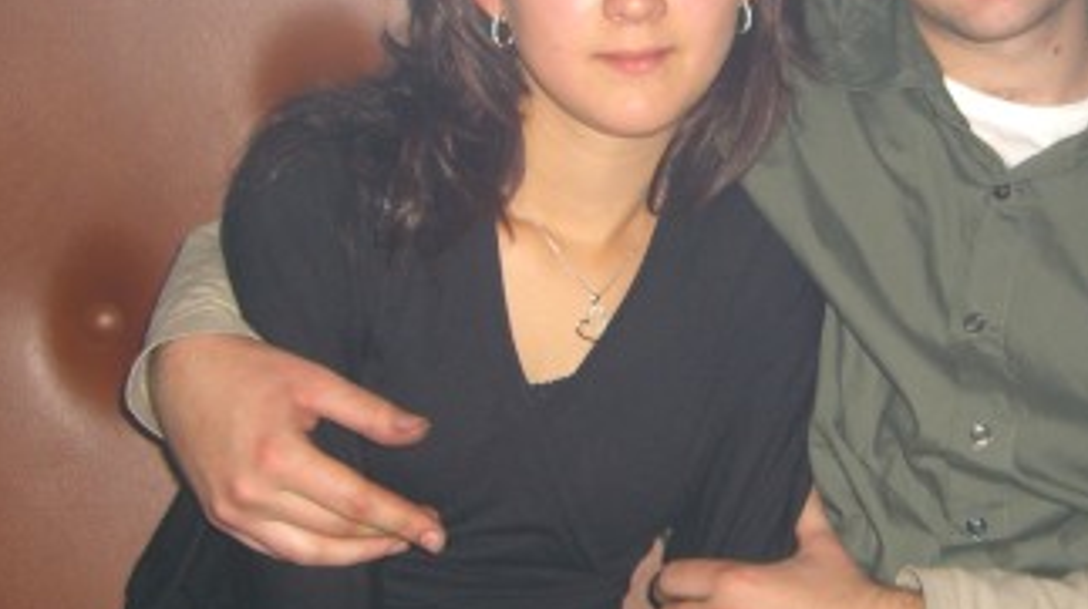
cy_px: 225
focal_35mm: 77
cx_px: 775
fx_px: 2219
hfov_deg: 27.3
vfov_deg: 15.6
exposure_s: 1/60
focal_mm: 7.9
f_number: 2.8
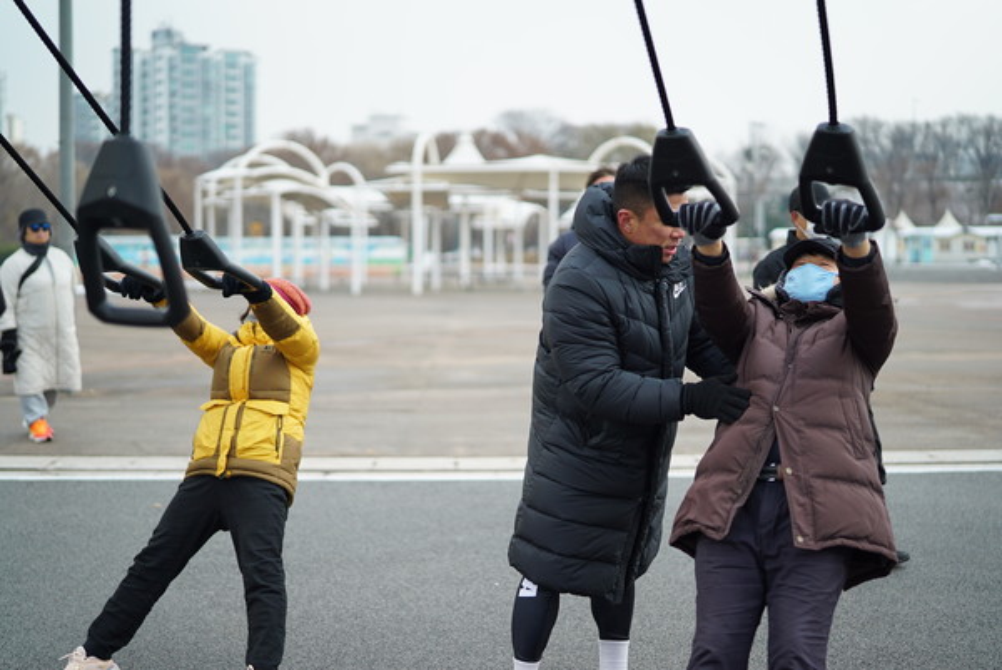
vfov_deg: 27.0
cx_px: 501
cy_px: 335
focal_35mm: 50
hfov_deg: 39.6
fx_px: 1393
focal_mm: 50
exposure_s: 1/2500
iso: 100
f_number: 1.4
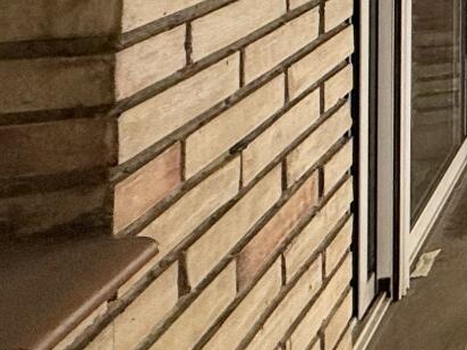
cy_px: -185
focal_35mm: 68
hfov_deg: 16.5
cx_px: 1044
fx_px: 917
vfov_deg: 18.9
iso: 64
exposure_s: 1/125
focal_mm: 2.22
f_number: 2.2
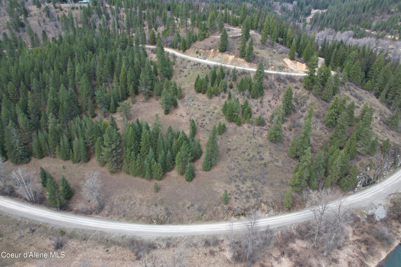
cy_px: 134
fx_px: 245
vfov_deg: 57.2
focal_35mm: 22
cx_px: 200
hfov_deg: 78.6
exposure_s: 1/60
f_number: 2.8
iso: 100
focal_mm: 8.38
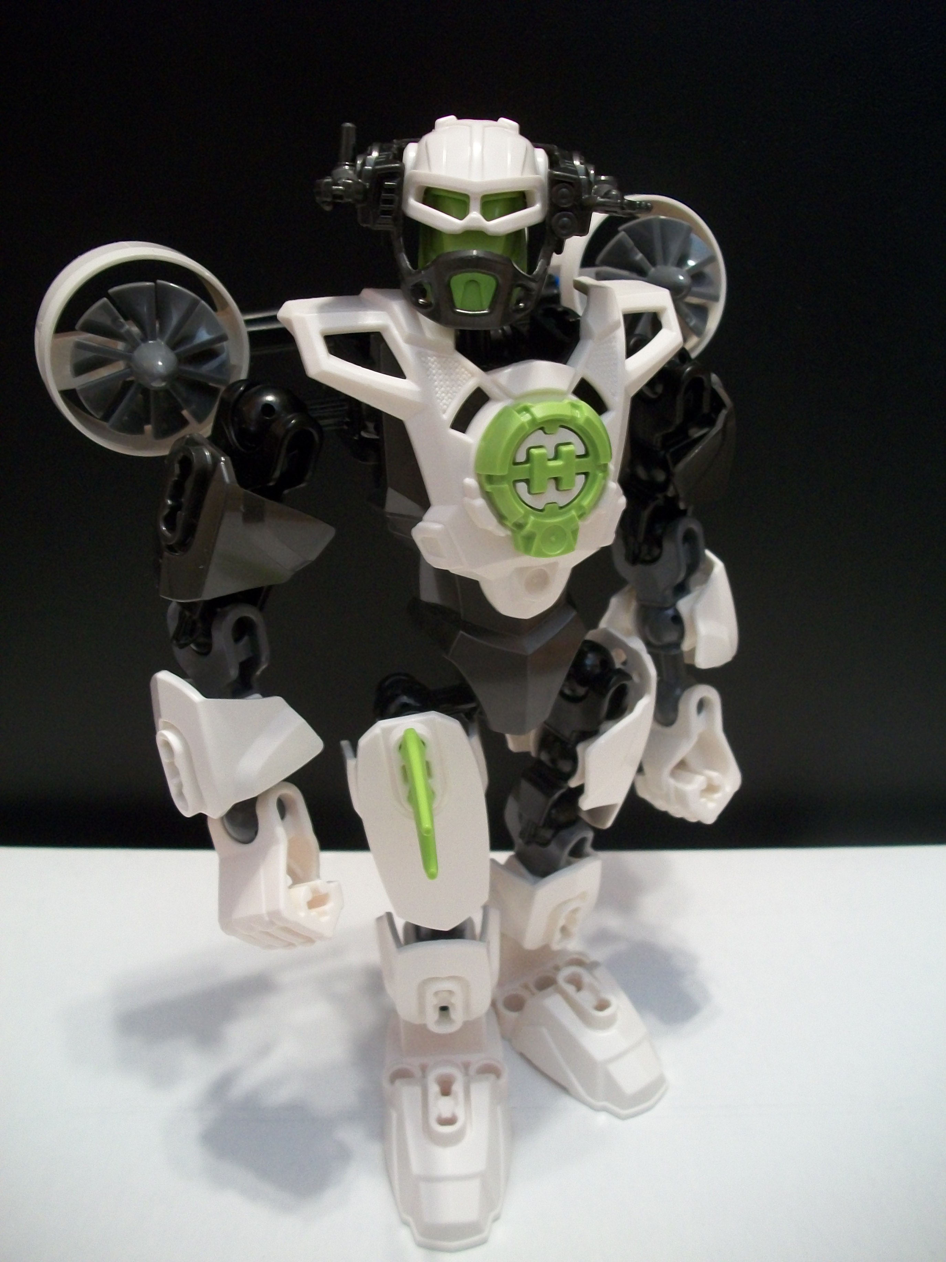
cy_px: 631
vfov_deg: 56.8
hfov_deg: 44.2
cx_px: 473
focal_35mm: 32
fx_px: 1166
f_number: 2.9
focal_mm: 5.7
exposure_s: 1/8
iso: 163
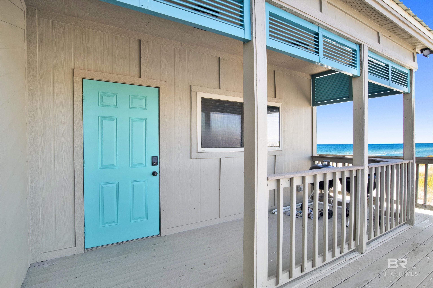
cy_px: 144
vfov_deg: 67.4
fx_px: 216
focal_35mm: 18
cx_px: 216
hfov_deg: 90.0
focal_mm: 18
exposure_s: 1/50
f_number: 11
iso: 200
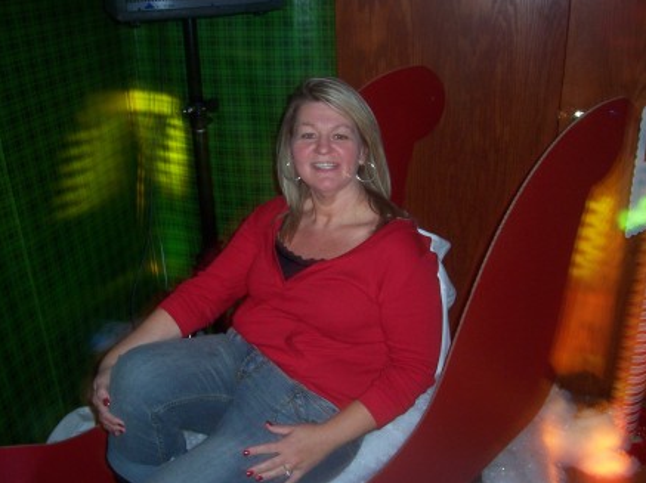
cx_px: 319
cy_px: 237
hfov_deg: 52.7
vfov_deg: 40.6
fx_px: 653
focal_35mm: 35
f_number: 2.7
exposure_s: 1/2
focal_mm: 5.6
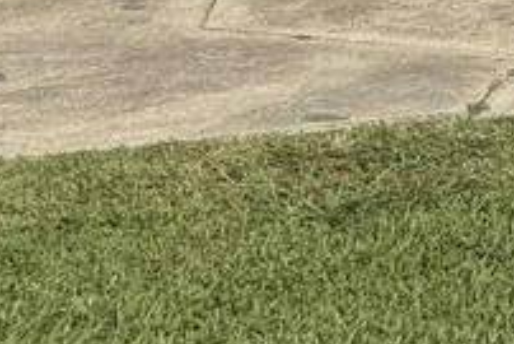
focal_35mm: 158
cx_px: 1570
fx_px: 2257
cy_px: -645
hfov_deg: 9.7
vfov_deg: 7.7
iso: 80
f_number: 1.78
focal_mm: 6.76
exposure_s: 1/5348
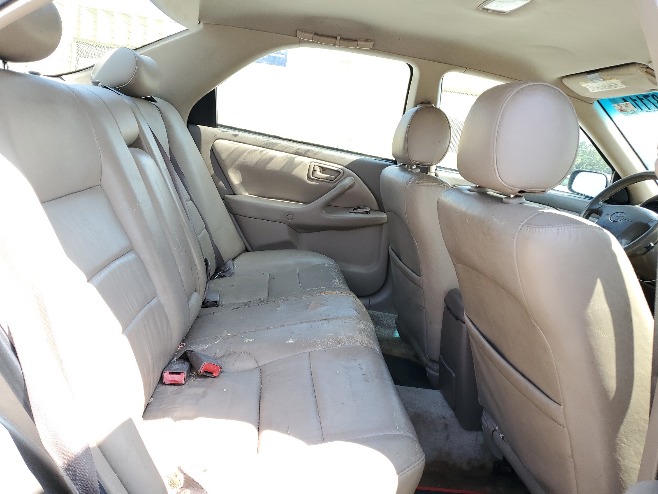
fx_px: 494
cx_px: 329
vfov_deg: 53.1
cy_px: 247
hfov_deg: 67.3
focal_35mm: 26
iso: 50
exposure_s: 1/270
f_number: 1.5
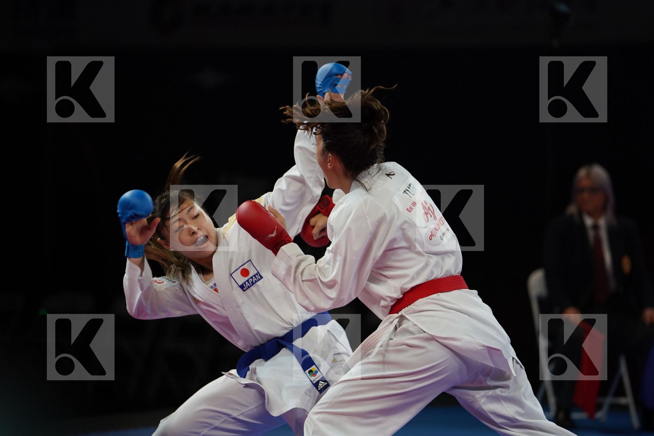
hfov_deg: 10.5
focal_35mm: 195
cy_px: 218
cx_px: 327
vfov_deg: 7.0
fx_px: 3542
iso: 1250
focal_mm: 195
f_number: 2.8
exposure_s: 1/1000
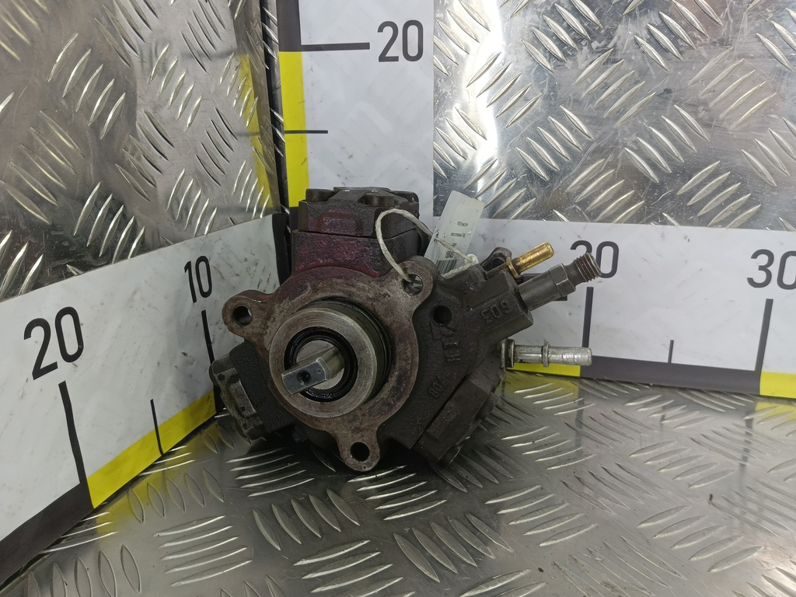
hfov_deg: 65.3
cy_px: 298
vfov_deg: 51.4
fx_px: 621
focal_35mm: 27
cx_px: 398
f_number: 1.6
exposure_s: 1/50
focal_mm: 4.11
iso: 100
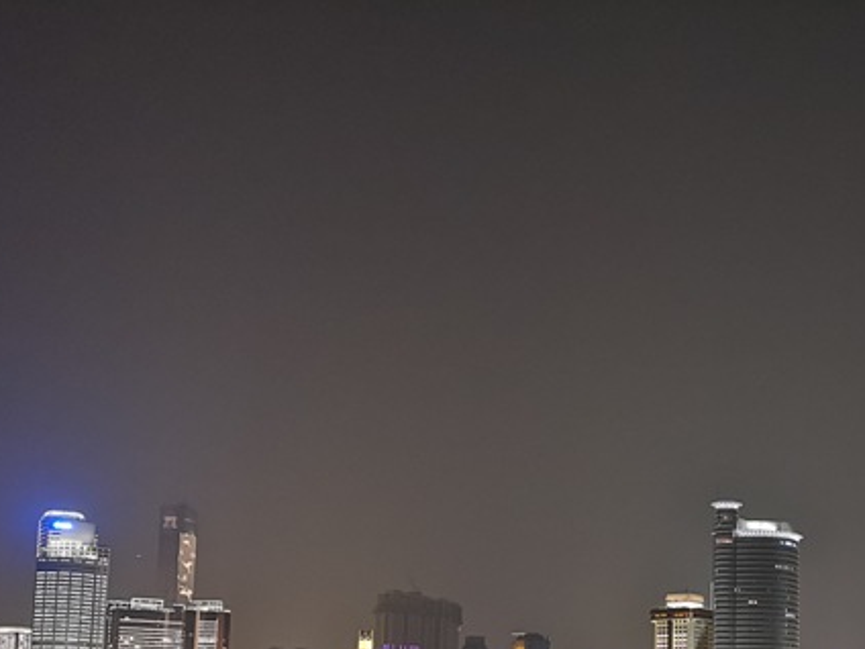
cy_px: 608
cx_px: 720
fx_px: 1274
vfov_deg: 27.3
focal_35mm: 51
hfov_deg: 36.0
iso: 800
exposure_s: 4
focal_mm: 3.95
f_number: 1.8
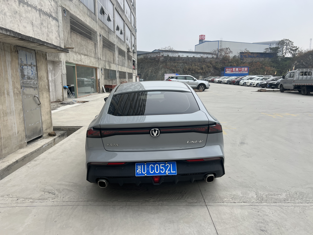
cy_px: 118
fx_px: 235
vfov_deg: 53.1
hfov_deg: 67.3
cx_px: 156
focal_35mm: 26
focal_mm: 5.7
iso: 50
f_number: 1.5
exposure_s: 1/1553
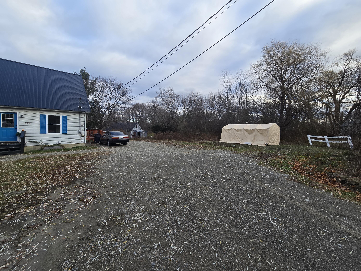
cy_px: 136
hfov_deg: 106.2
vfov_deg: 89.9
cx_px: 180
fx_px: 136
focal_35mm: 13
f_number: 2.2
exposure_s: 1/375
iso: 50
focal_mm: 2.2
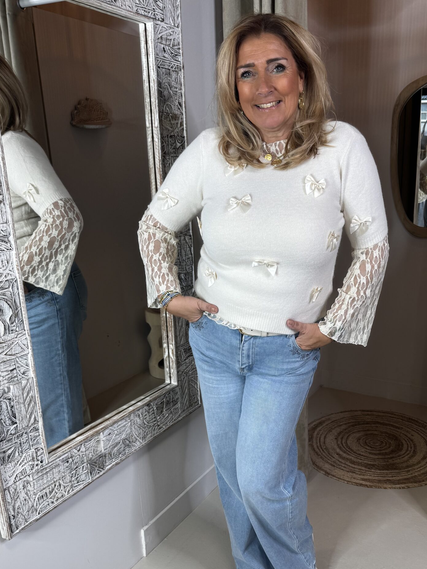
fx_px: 543
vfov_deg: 55.0
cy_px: 340
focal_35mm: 33
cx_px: 284
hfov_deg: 42.4
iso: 80
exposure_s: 1/100
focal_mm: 6.76
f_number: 1.78
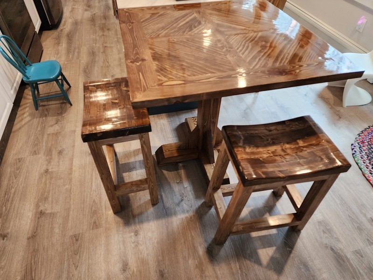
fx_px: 248
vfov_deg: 58.9
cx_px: 186
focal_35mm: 23
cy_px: 140
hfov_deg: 73.9
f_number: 1.8
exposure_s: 1/120
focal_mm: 6.4
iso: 800
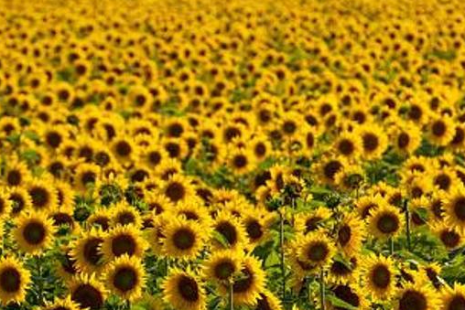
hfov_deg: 4.6
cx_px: 322
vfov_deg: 3.0
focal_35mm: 452
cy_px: 243
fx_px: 5840
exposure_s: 1/2500
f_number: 5
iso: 200
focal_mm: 180
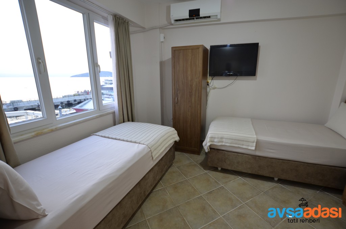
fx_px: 144
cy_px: 114
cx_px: 173
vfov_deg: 77.1
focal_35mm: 15
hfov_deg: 100.5
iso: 500
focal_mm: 10
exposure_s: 1/60
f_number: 4
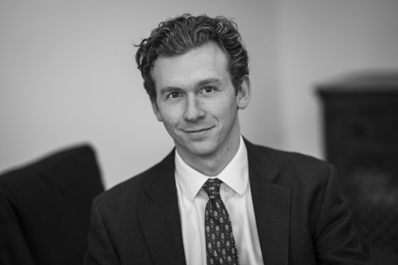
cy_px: 132
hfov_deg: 23.9
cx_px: 199
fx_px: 940
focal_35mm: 85
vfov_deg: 16.1
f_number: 1.4
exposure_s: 1/500
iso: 400
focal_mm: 85
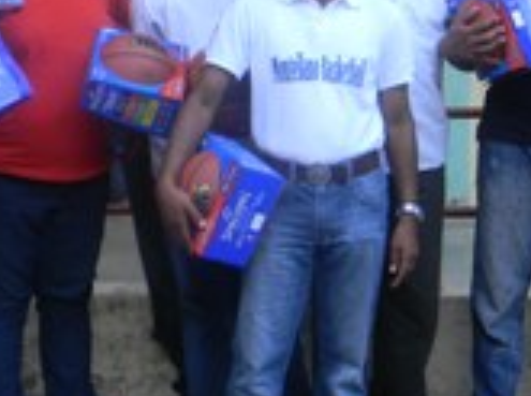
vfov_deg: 15.0
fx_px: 1500
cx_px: 286
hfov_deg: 20.1
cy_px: 158
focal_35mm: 98
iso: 93
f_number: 3.7
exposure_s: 1/30
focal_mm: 6.4
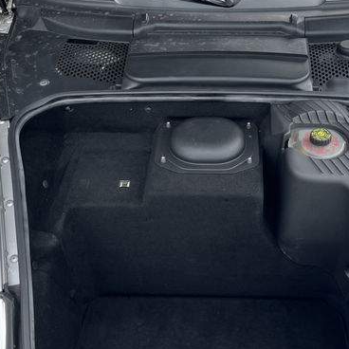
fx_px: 548
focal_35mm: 48
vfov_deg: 35.3
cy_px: 193
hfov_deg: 35.2
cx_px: 214
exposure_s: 1/833
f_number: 1.6
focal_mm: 5.1
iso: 50
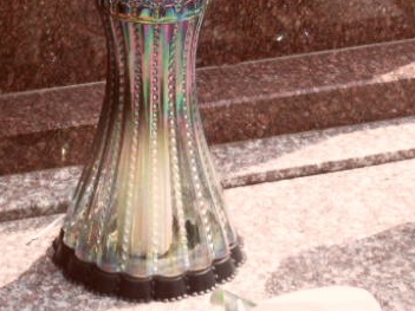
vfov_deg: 10.0
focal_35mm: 146
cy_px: -69
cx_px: 158
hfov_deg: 13.5
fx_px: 1750
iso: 80
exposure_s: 1/350
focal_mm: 8.2
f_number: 3.8
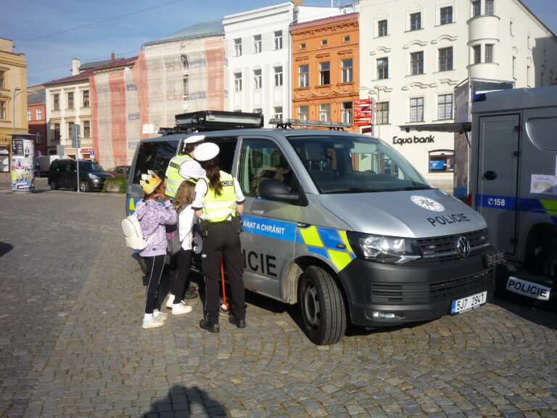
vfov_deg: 44.2
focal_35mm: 32
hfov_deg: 56.8
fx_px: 515
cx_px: 278
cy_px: 209
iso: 100
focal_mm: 5.2
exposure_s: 1/400
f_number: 5.6
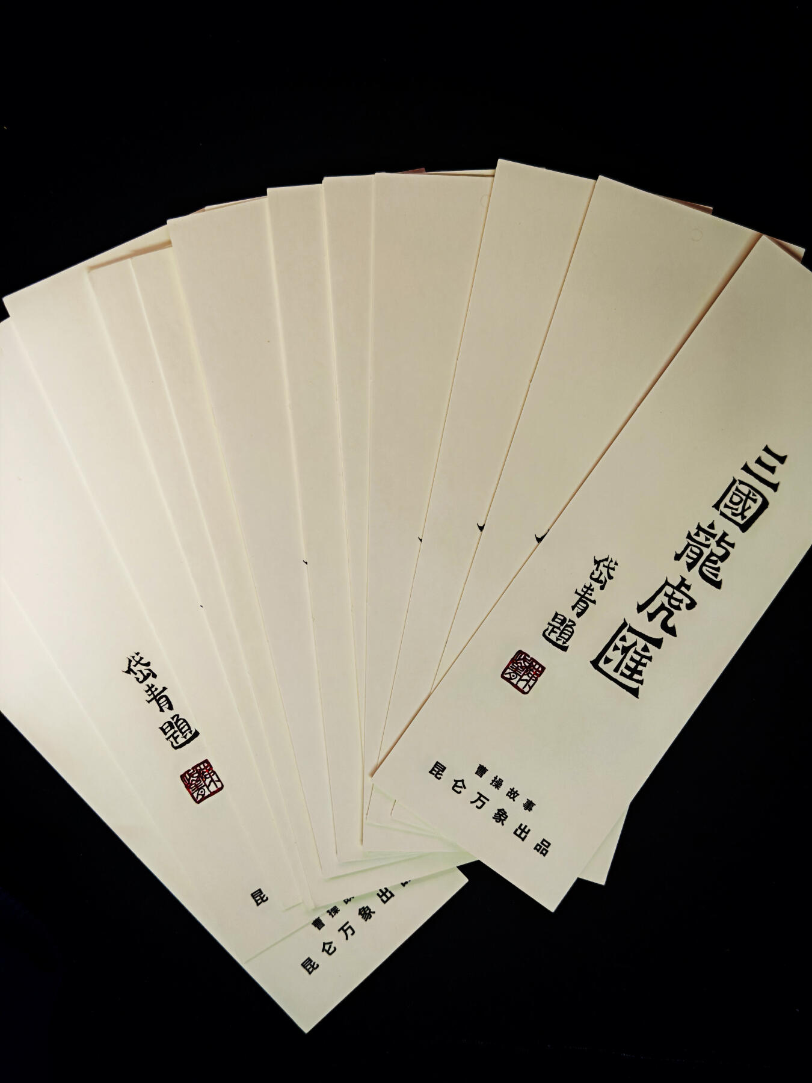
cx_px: 406
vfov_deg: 39.7
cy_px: 542
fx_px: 1501
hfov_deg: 30.3
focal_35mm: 48
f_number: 1.9
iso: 160
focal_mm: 6.67
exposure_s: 1/33
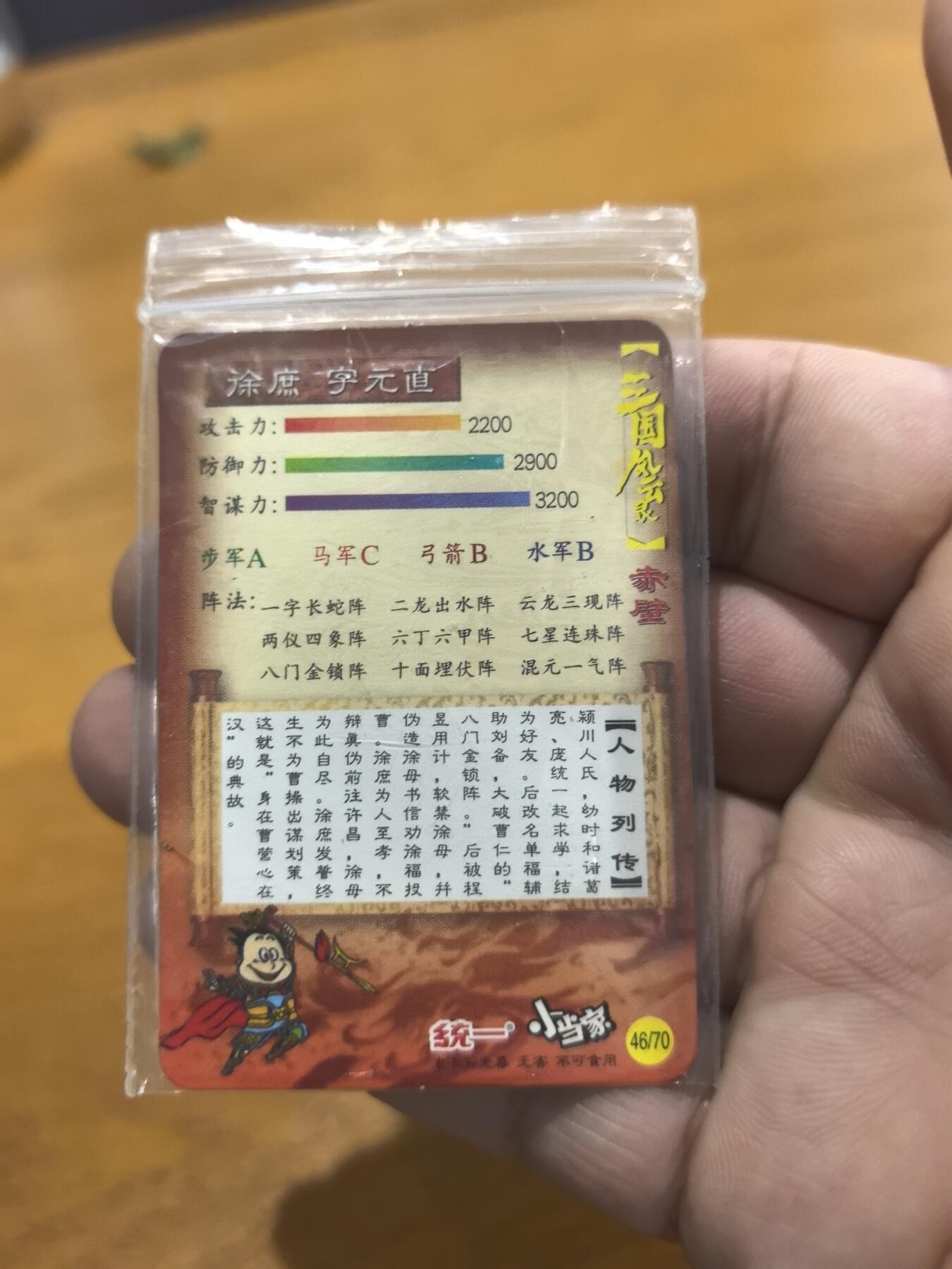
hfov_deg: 51.4
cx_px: 476
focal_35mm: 27
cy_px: 634
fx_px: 990
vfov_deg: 65.3
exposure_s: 1/25
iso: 640
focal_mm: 6.98
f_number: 2
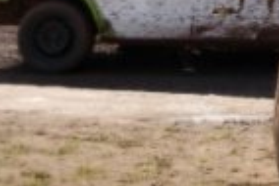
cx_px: 615
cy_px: -178
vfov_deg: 4.4
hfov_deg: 6.4
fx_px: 2405
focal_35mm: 310
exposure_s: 1/1000
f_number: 5
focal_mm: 46
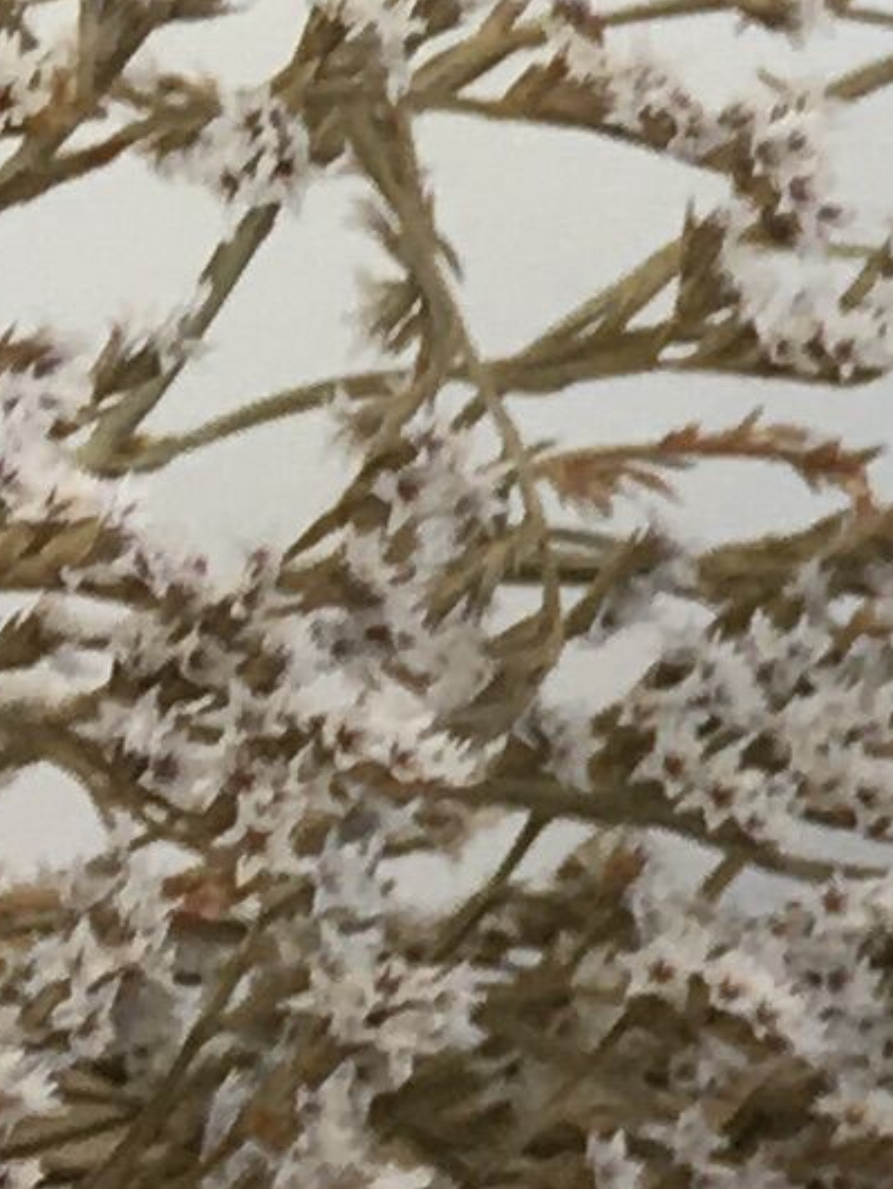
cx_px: 3174
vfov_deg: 9.0
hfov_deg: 6.0
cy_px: 768
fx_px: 7558
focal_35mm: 220
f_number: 2.2
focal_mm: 4.15
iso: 25
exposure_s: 1/50
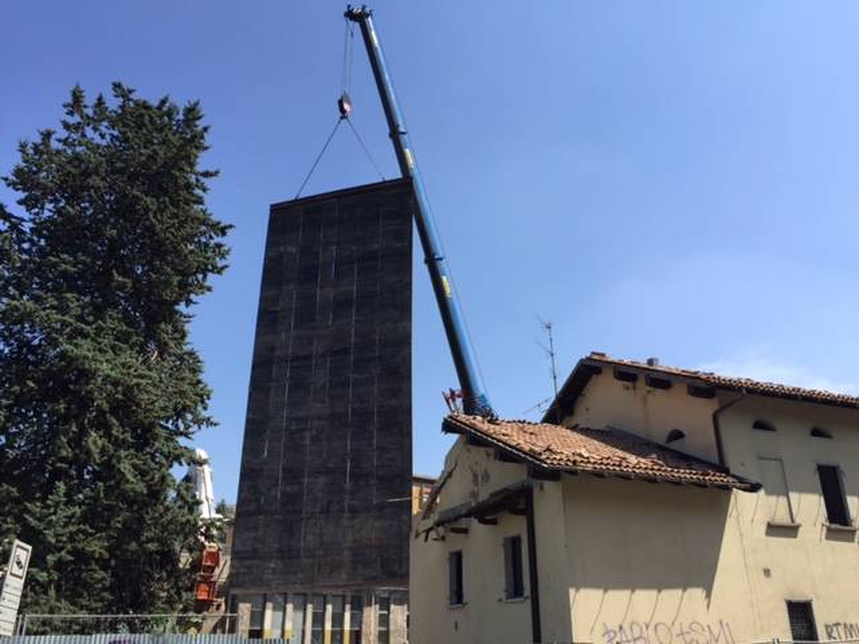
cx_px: 430
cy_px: 322
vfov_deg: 48.2
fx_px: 720
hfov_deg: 61.7
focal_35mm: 29
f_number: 2.2
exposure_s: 1/1319
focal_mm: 4.15
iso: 32
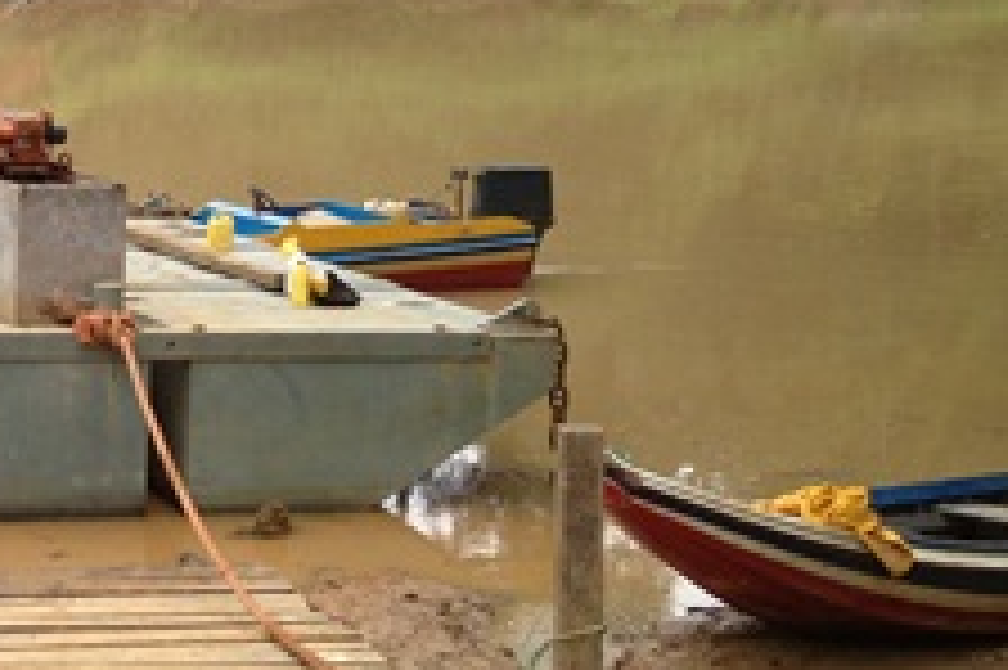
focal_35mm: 104
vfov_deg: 13.1
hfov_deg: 18.1
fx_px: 2910
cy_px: 99
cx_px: -360
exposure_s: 1/600
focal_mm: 4.28
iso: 64
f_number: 2.4
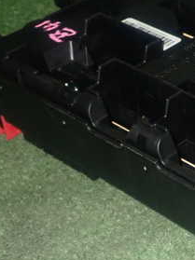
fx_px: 759
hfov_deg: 14.2
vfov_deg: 19.4
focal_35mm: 101
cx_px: 227
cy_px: 103
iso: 800
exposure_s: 1/50
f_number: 9
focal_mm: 8.4
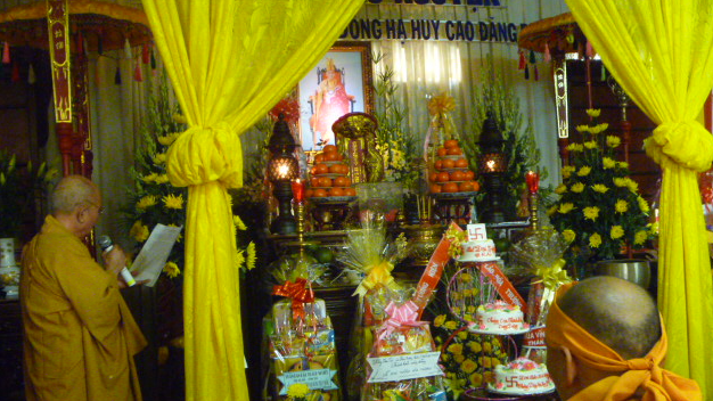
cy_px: 251
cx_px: 362
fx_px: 737
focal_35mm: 39
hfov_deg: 51.6
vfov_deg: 30.3
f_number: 3.5
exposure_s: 1/13
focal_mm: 6.3
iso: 800
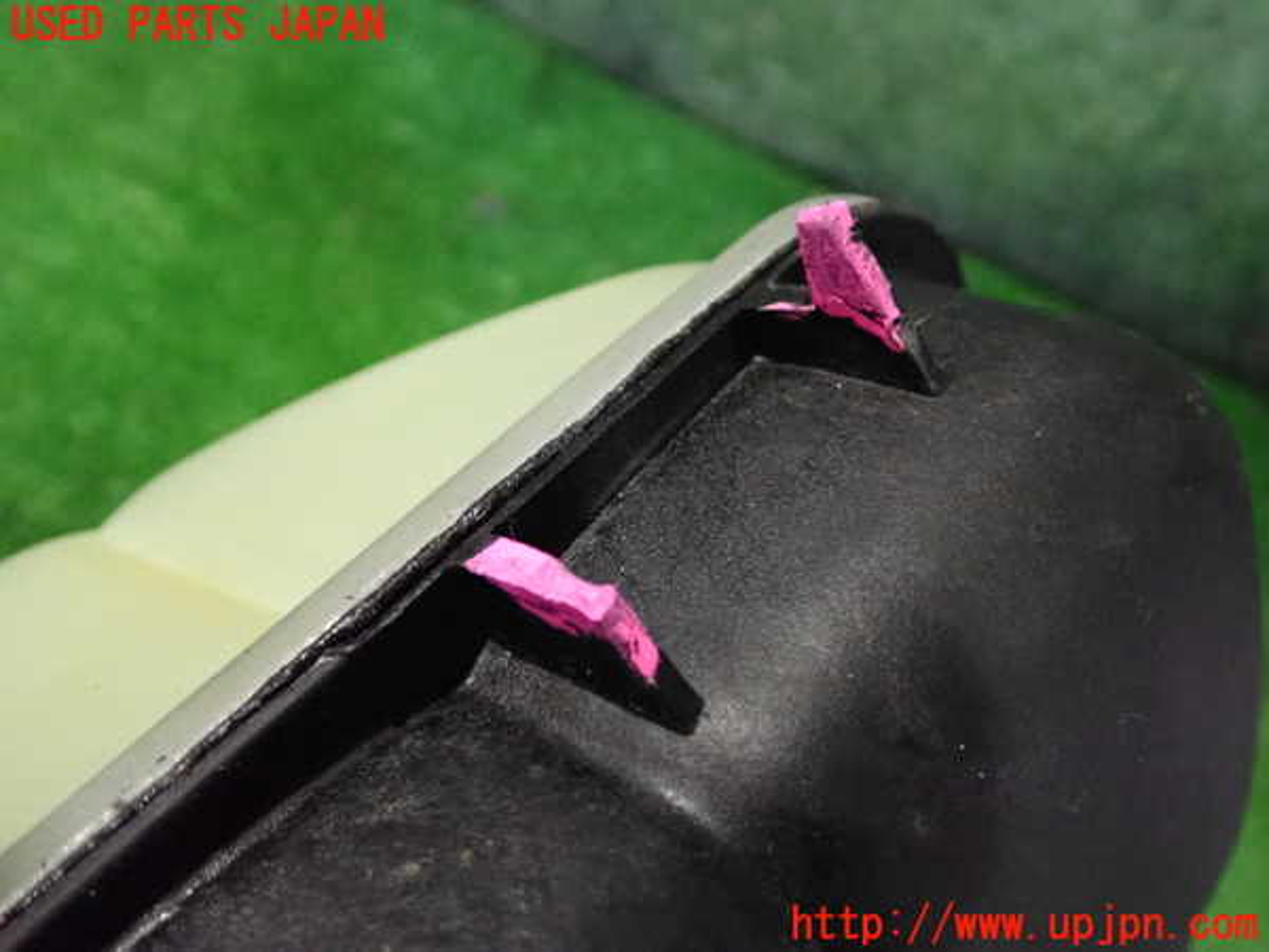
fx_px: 1320
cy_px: 476
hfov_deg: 51.4
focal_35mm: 36
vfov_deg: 39.7
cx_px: 634
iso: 2500
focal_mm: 6.37
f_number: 2.5
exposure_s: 1/40
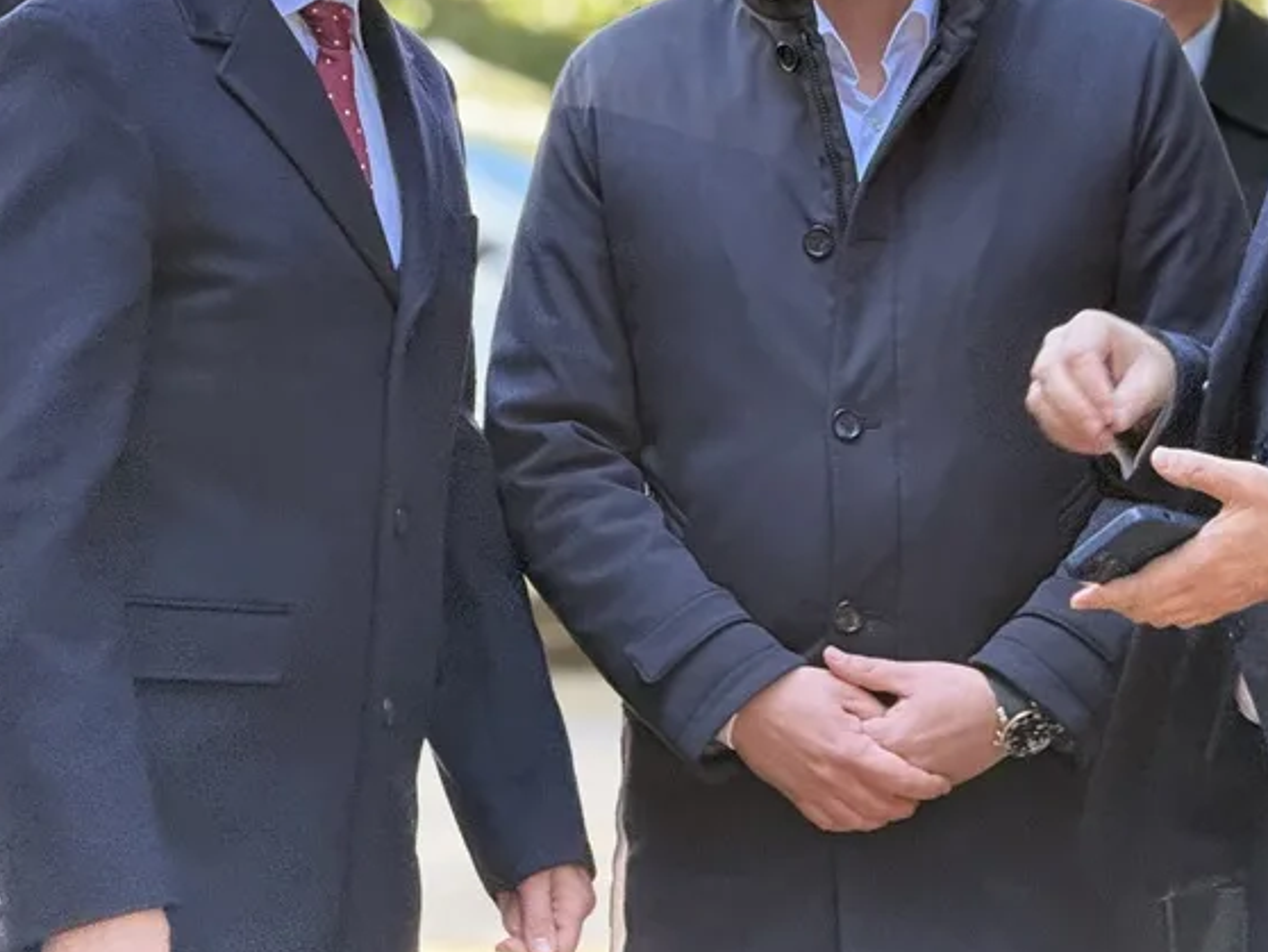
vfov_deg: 6.9
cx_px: 814
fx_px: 7879
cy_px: 125
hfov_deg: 9.2
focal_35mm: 215
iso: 500
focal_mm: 15.66
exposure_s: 1/92
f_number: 2.8
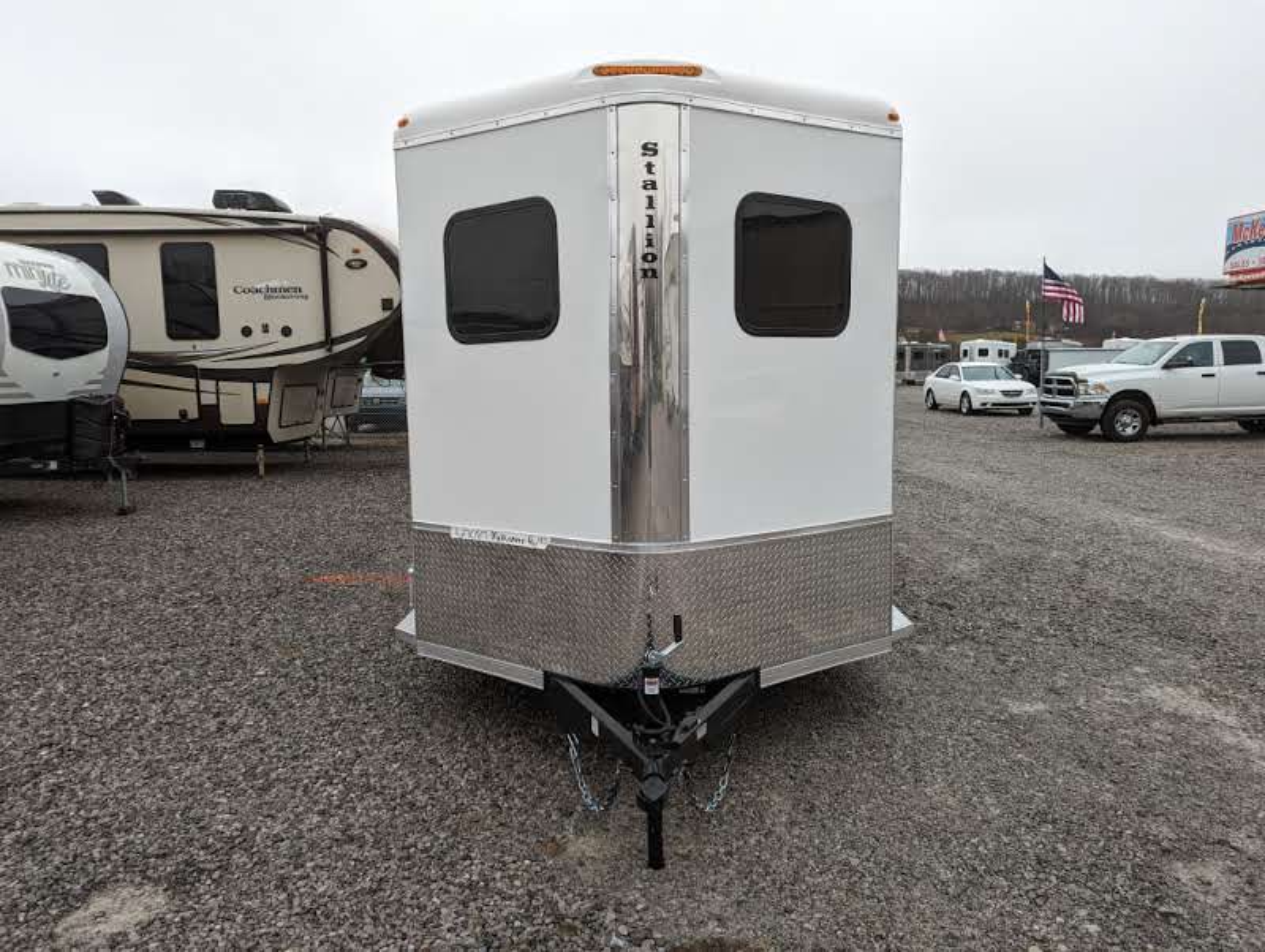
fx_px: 878
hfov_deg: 71.5
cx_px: 632
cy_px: 476
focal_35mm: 24
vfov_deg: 56.9
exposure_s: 1/330
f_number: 1.85
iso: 46
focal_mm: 6.81
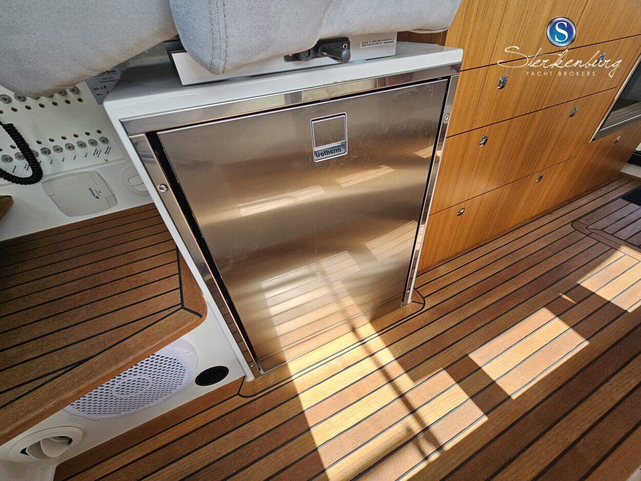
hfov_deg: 106.2
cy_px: 240
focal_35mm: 13
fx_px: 241
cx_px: 320
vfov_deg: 89.9
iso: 50
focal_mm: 2.2
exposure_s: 1/328
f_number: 2.2
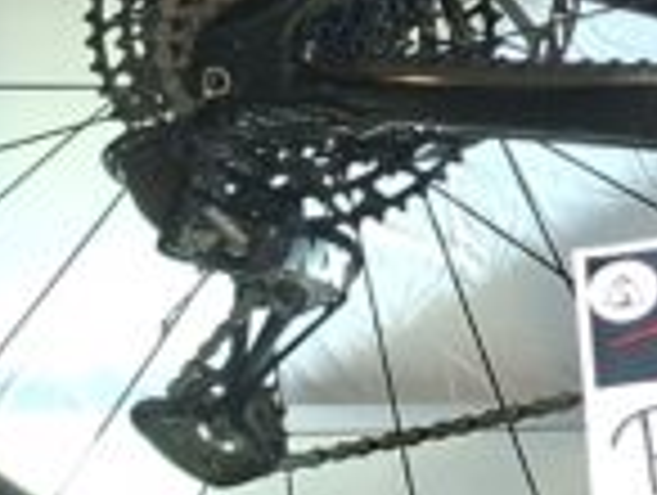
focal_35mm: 161
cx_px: 1818
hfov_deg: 9.9
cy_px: -832
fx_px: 3061
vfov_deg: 8.2
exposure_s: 1/131
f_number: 1.8
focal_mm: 5.54
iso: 50
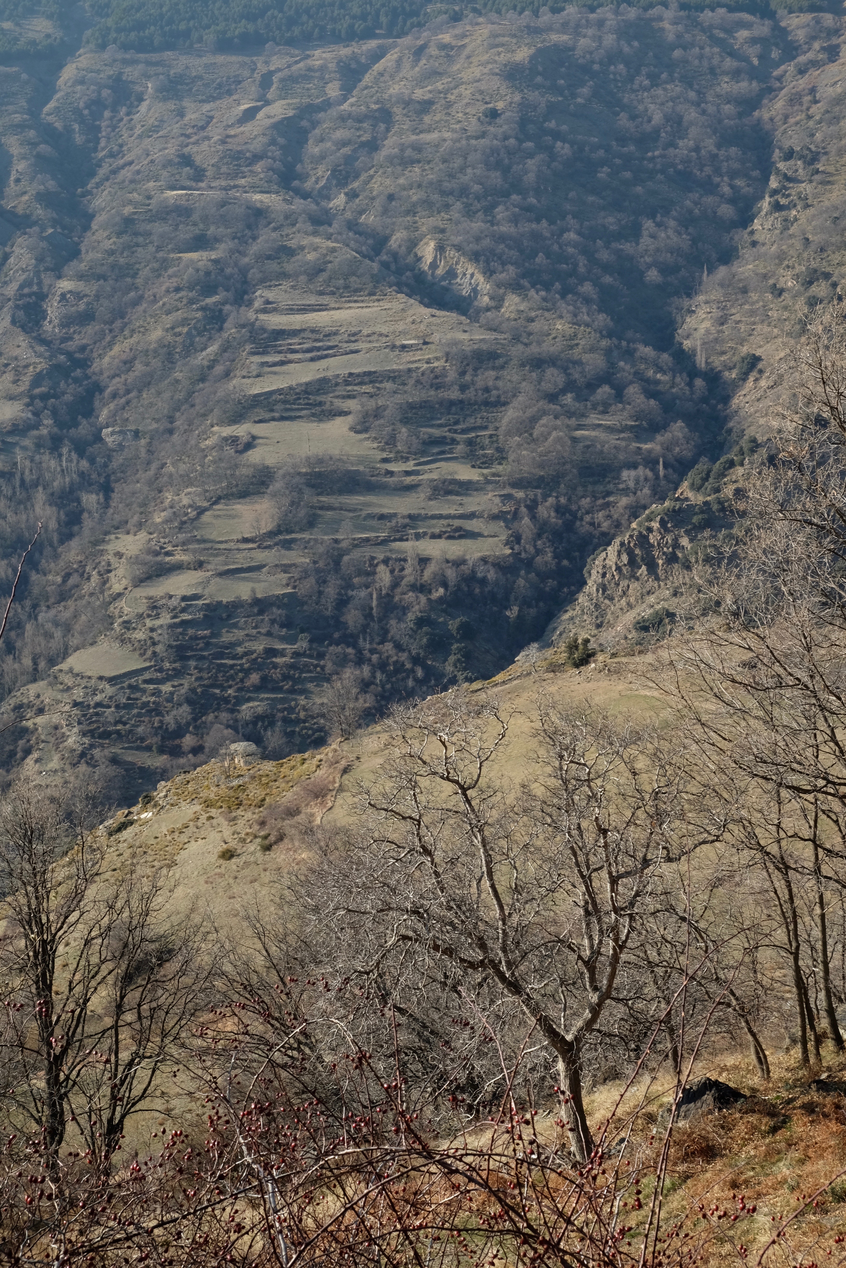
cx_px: 423
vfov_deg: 38.9
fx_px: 1798
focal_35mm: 51
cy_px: 634
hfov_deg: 26.5
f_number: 13
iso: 320
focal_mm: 34.3
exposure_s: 1/60
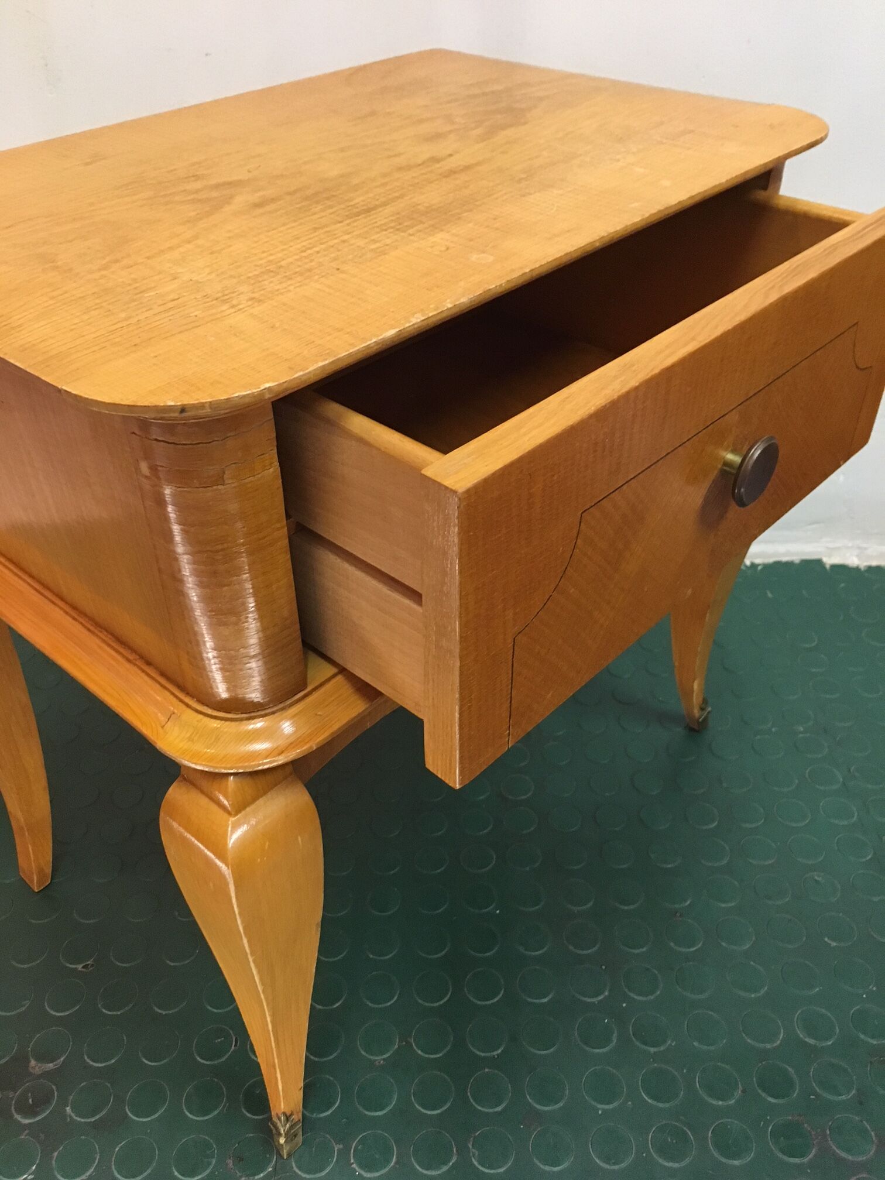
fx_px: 989
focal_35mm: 29
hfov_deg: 48.2
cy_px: 590
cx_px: 442
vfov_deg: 61.7
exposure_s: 1/25
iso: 200
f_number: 2.2
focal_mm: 4.15
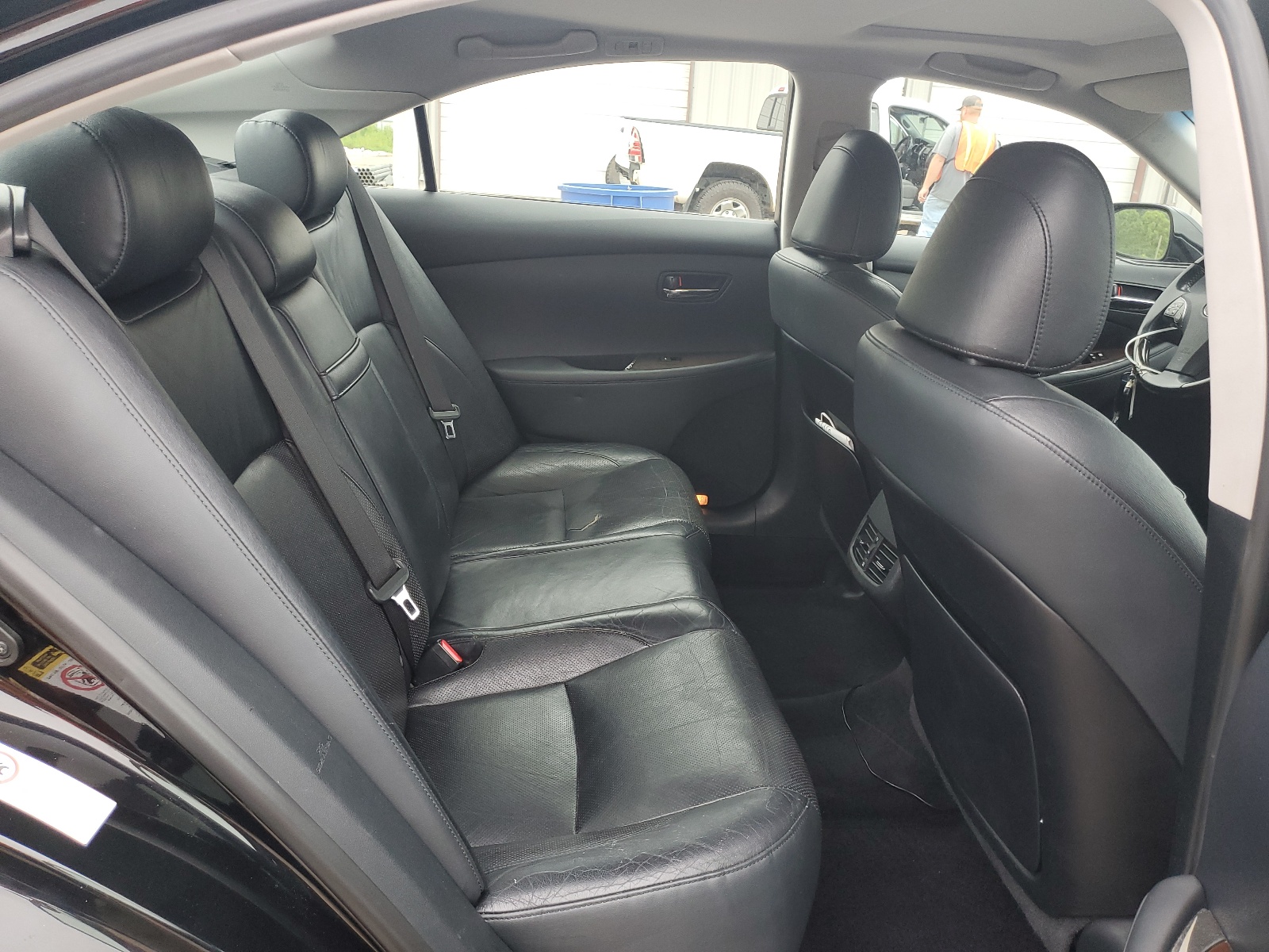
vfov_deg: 53.1
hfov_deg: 67.3
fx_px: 953
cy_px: 476
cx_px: 634
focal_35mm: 26
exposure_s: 1/120
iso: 81
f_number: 1.5
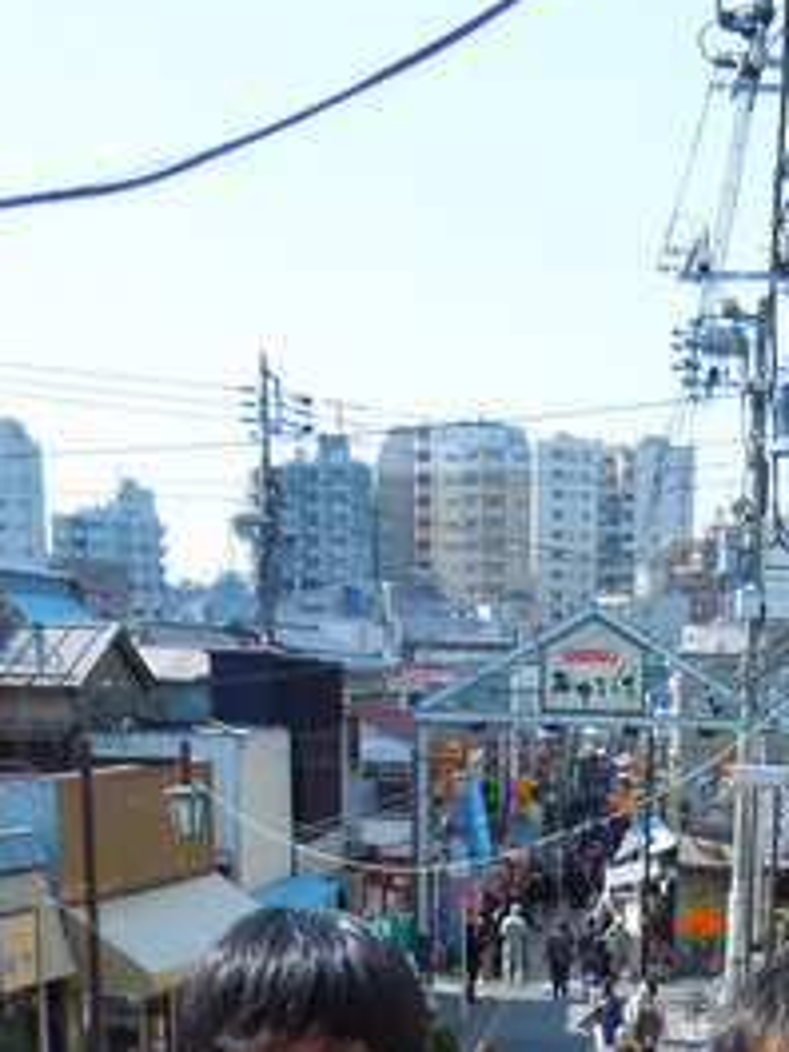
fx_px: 1915
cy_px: 1215
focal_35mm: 63
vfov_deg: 27.5
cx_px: 644
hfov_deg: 22.9
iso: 100
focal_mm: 4.5
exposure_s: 1/640
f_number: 3.3
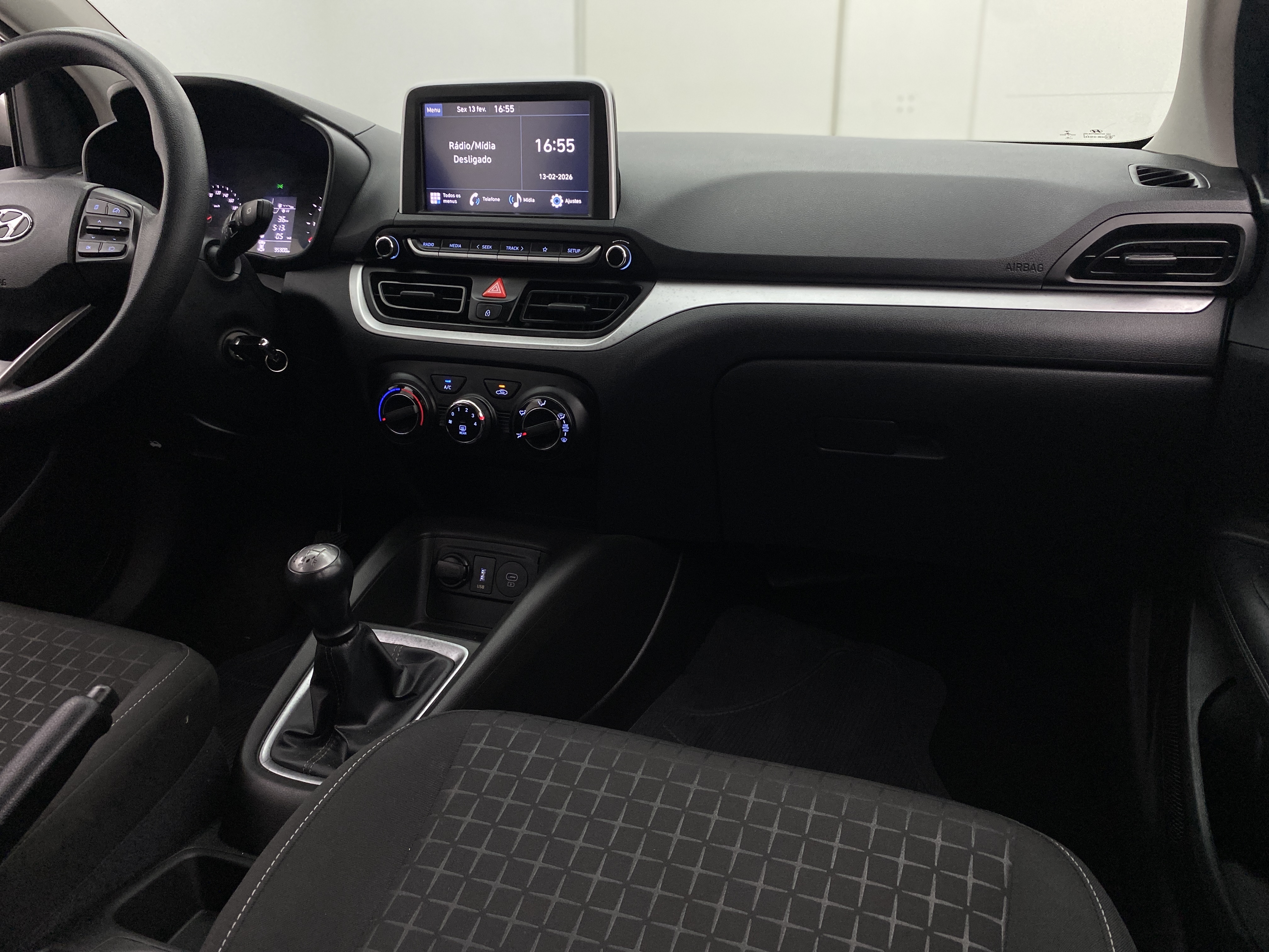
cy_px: 476
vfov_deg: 53.1
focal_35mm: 26
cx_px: 634
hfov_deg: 67.3
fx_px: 953
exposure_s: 1/60
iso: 160
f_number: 1.8
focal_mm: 4.25
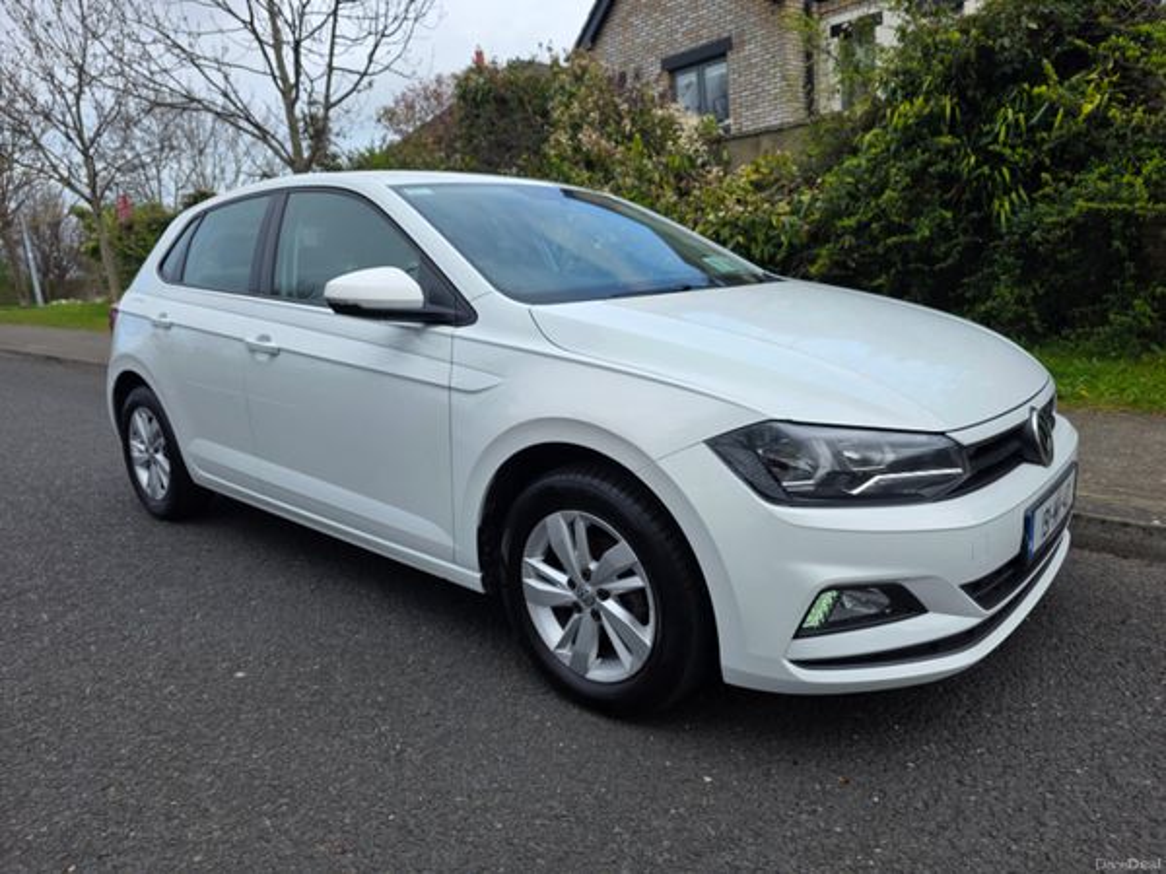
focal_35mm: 23
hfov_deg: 73.9
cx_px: 583
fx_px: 775
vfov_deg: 58.9
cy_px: 437
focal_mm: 6.3
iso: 80
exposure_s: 1/2937
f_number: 1.7
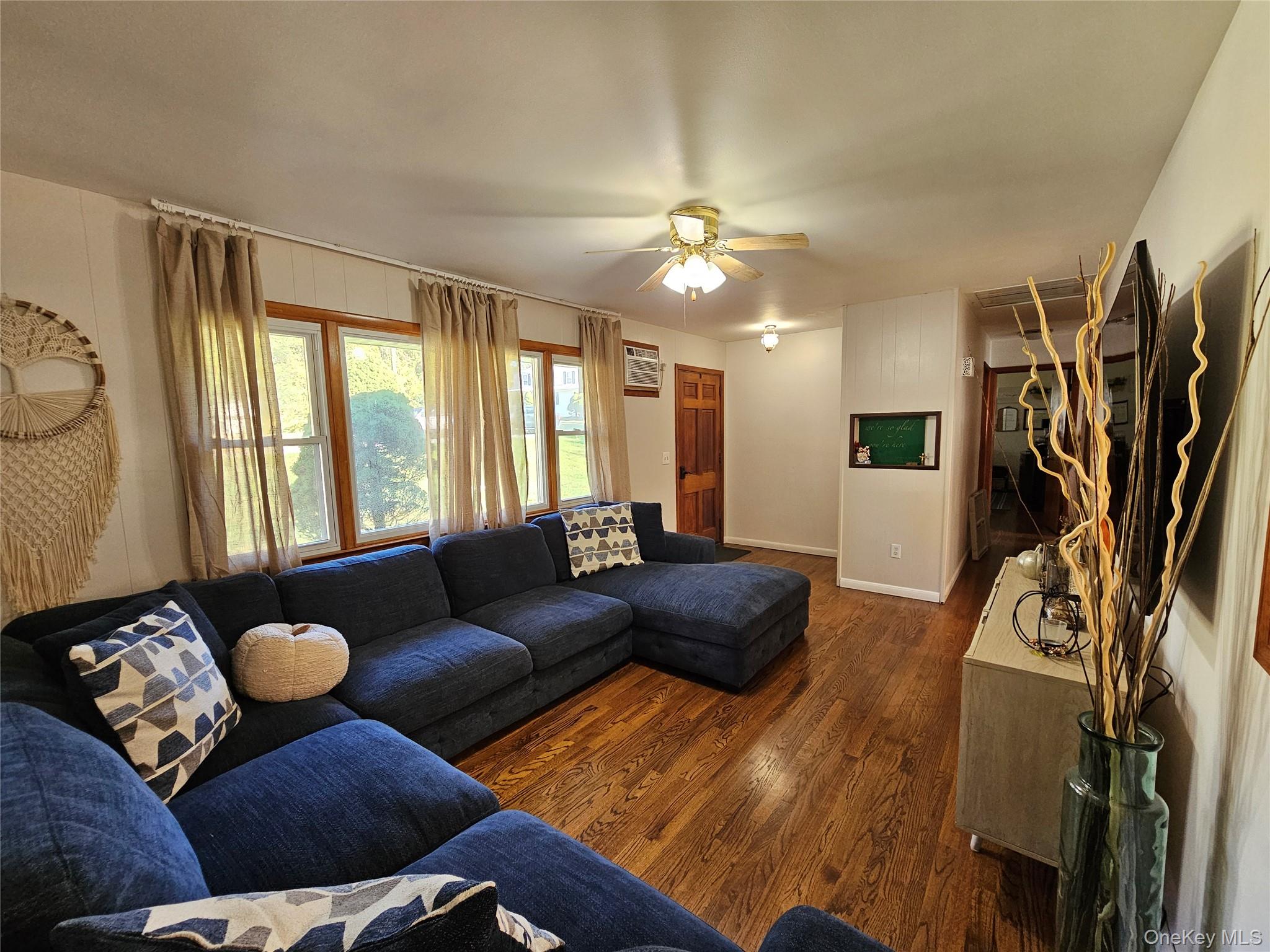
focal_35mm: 13
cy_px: 476
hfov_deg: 106.2
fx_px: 477
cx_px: 635
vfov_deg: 89.9
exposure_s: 1/60
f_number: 2.2
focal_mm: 2.2
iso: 200
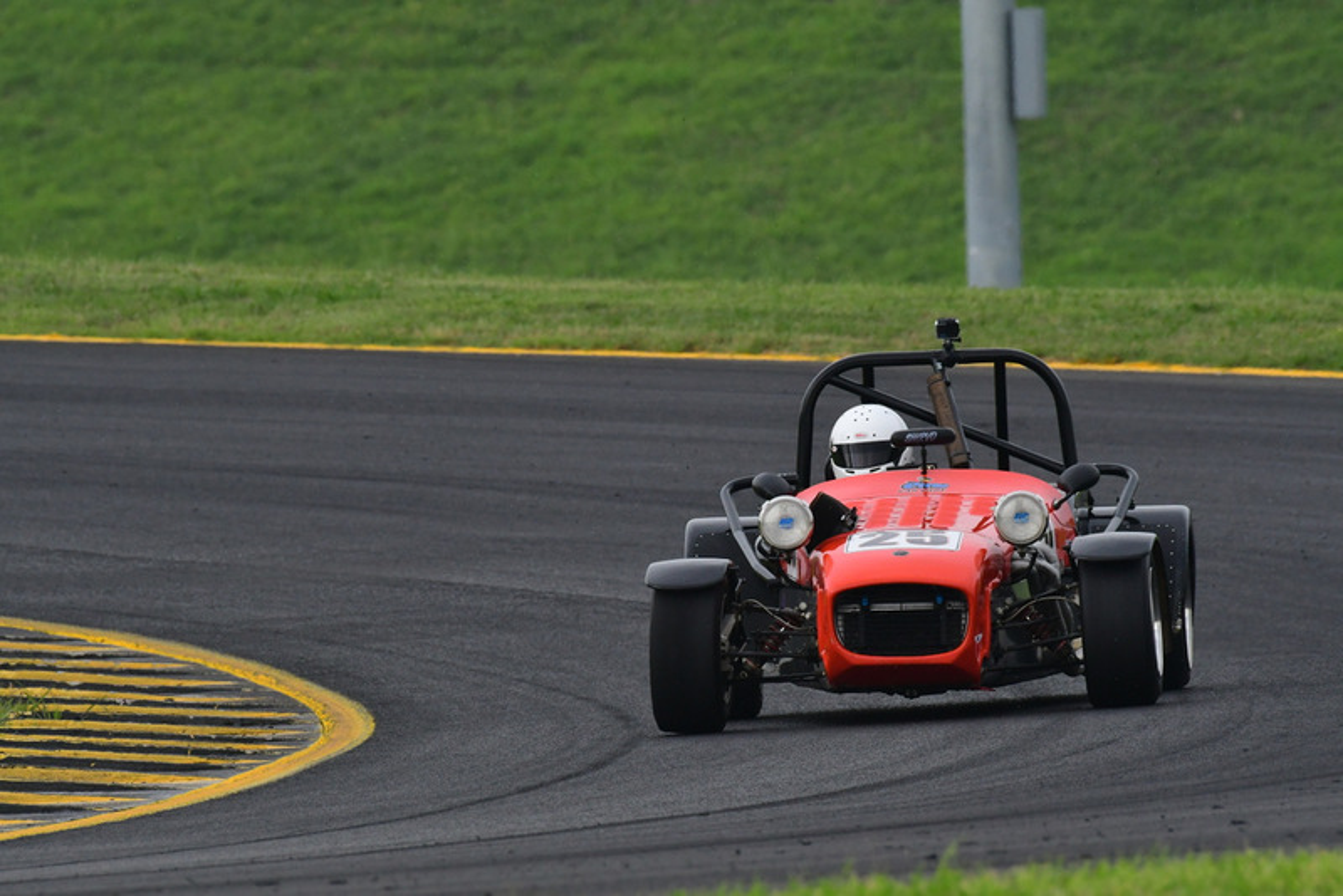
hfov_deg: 2.7
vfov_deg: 1.8
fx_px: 27988
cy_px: 448
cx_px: 672
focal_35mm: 750
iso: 1250
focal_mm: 500
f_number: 11
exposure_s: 1/640
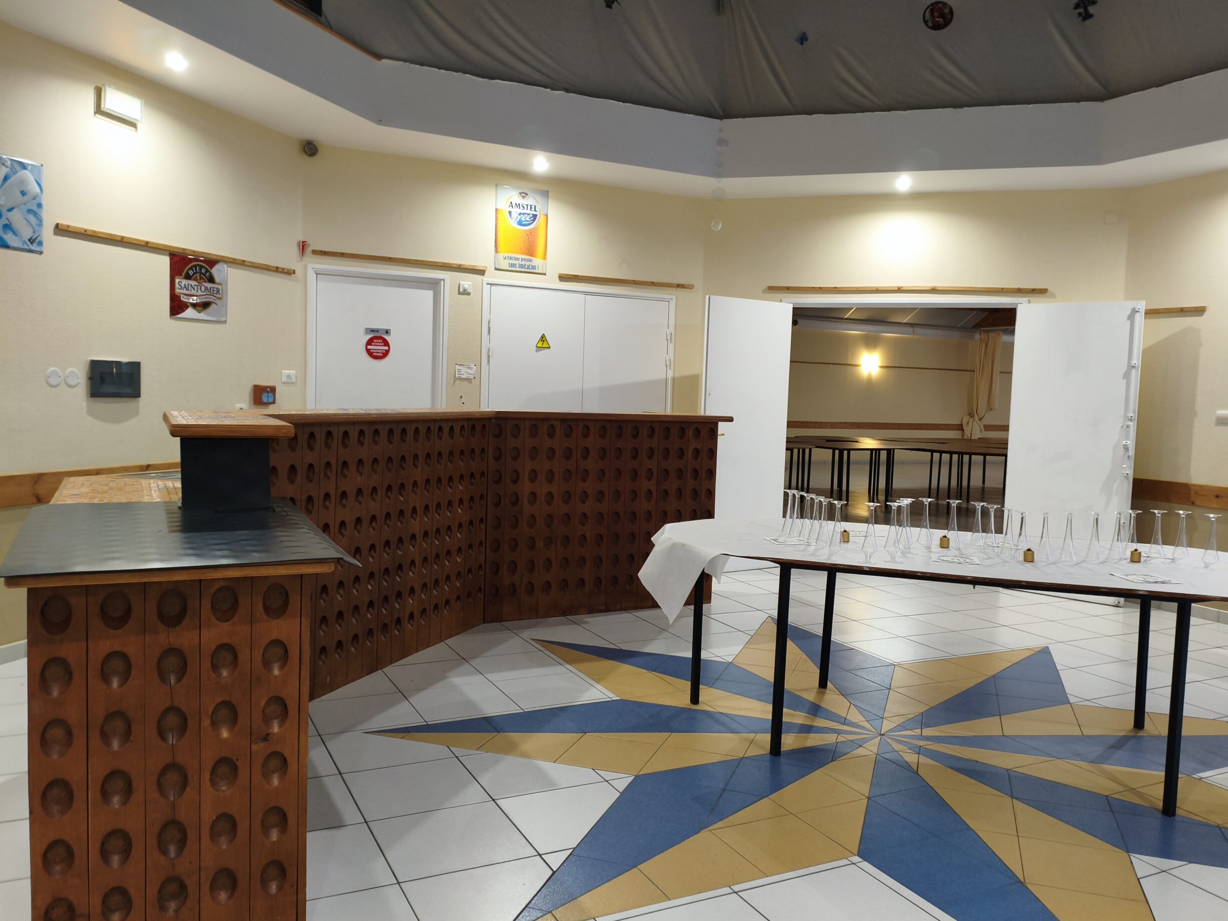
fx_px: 958
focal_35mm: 27
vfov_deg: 51.4
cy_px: 452
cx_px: 631
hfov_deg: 65.3
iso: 400
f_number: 1.5
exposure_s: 1/50
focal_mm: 4.94
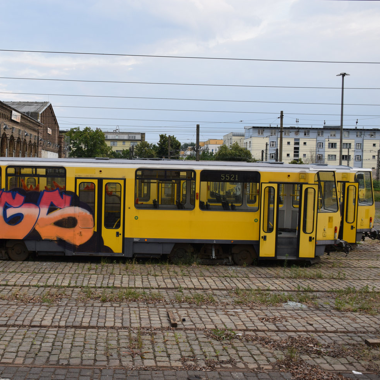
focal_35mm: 43
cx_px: 126
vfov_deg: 39.2
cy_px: 194
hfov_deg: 38.7
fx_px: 534
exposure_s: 1/125
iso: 400
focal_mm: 22
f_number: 5.6
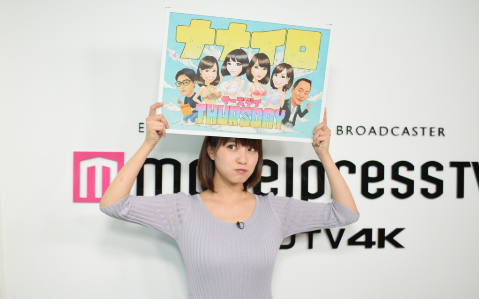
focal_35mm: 46
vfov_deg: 28.0
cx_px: 240
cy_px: 144
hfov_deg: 43.5
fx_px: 600
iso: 100
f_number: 1.8
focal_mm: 30
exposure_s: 1/200
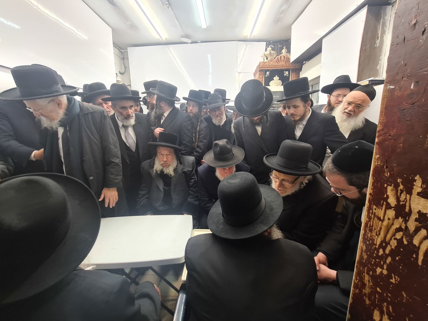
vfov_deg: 89.9
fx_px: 161
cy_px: 160
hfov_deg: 106.2
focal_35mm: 13
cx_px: 214
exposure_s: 1/50
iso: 80
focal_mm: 2.22
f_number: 2.2
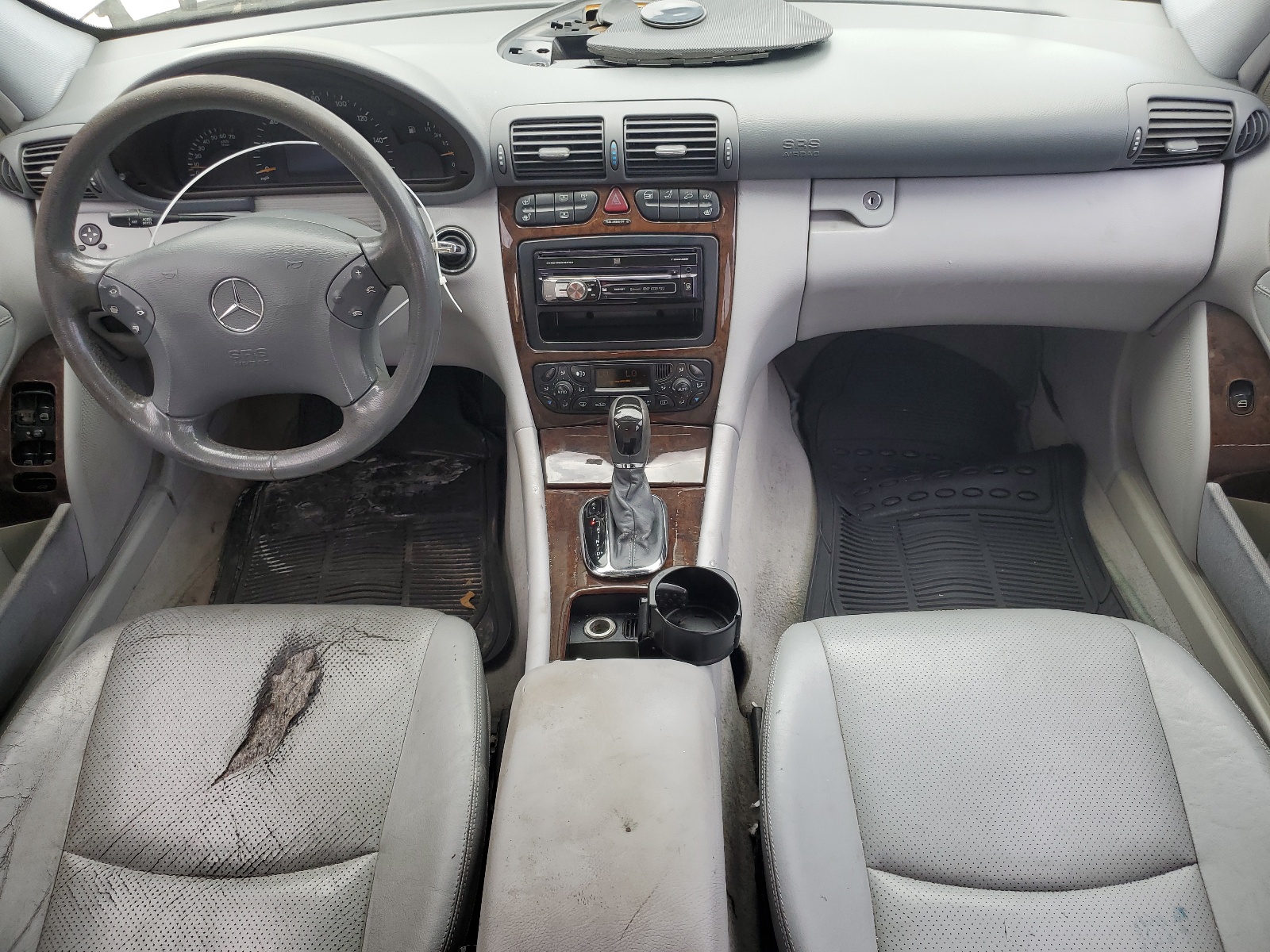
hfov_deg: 67.3
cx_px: 635
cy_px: 476
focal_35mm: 26
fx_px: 954
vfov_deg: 53.1
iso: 50
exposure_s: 1/476
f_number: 1.5
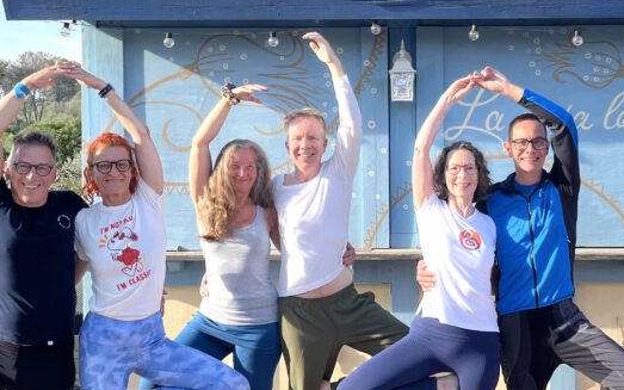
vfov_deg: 24.0
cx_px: 401
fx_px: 918
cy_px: 175
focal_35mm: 54
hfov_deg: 37.2
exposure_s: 1/1294
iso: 50
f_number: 1.6
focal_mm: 5.1
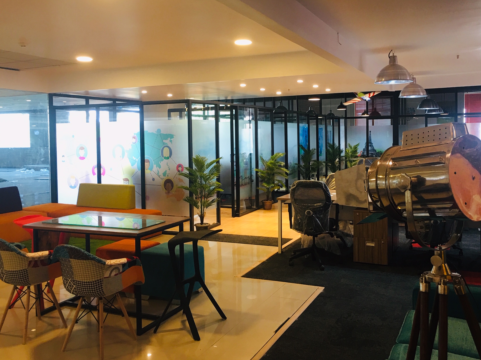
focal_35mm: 34
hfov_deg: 54.0
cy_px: 155
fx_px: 472
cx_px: 242
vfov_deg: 41.7
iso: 32
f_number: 2.2
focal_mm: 4.15
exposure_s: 1/17
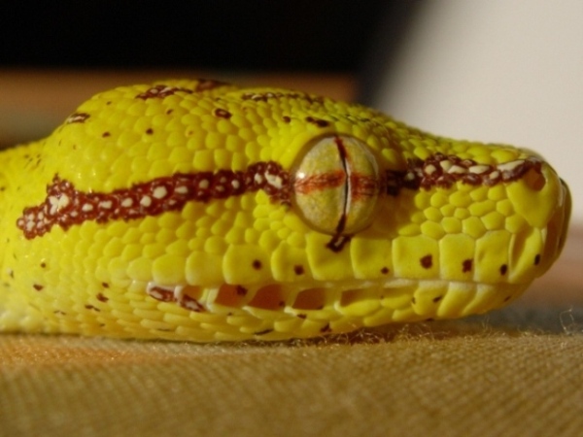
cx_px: 292
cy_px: 218
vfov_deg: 37.7
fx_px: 640
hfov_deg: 49.0
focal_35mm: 38
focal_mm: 7.8
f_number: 4.8
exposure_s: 1/995
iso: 64
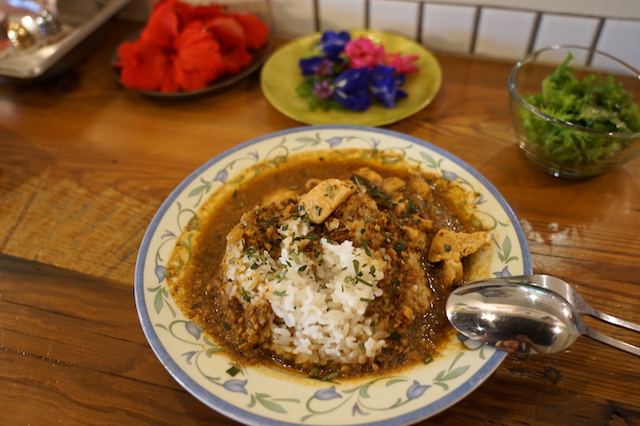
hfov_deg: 63.7
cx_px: 320
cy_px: 213
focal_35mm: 29
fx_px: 515
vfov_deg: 44.9
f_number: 4
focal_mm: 29
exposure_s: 1/13
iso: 1000
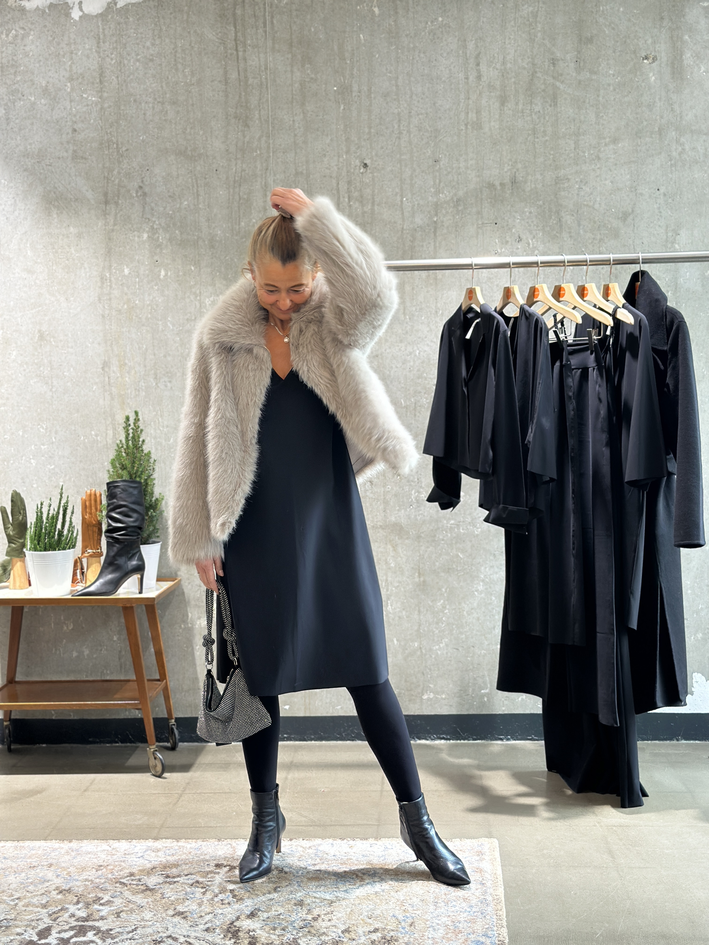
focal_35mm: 48
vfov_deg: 39.7
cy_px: 472
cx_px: 354
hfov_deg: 30.3
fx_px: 1311
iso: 100
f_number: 1.78
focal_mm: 6.86
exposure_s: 1/50
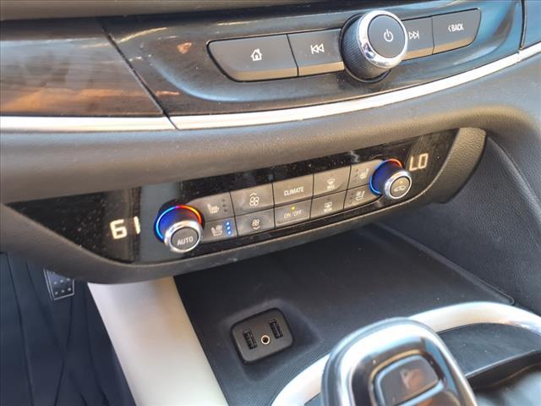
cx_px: 270
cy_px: 203
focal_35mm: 27
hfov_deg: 65.3
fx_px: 422
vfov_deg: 51.4
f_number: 1.9
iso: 64
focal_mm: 3.58
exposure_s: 1/40
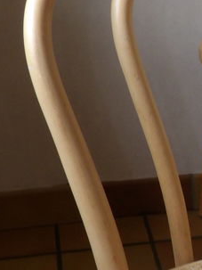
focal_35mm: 109
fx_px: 849
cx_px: 329
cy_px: 252
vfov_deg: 17.7
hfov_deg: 12.7
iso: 200
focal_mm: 5.9
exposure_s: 1/34
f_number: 3.6
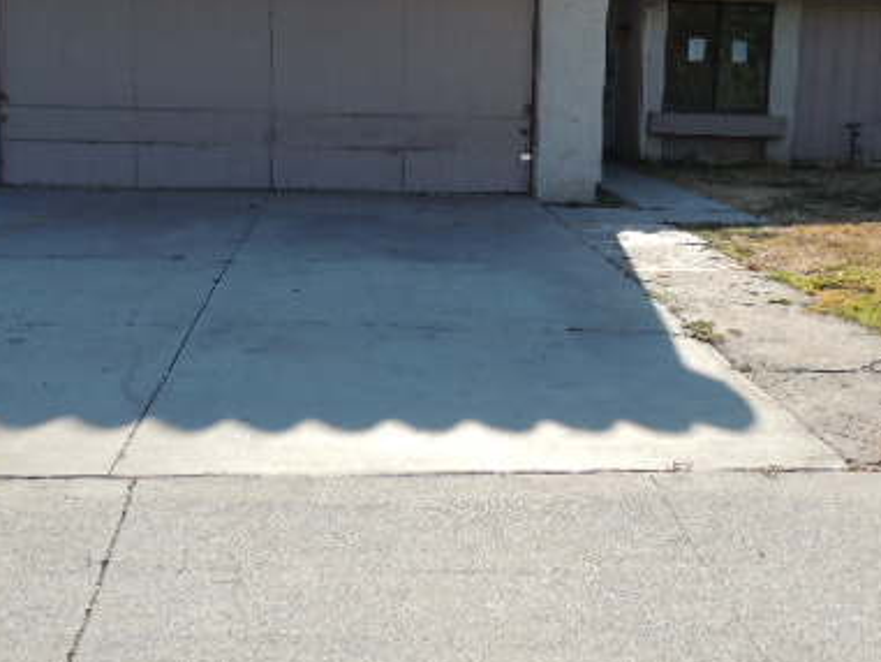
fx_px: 1197
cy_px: 289
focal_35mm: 47
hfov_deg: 40.4
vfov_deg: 30.9
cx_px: 490
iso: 100
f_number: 3.1
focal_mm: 4.9
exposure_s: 1/640
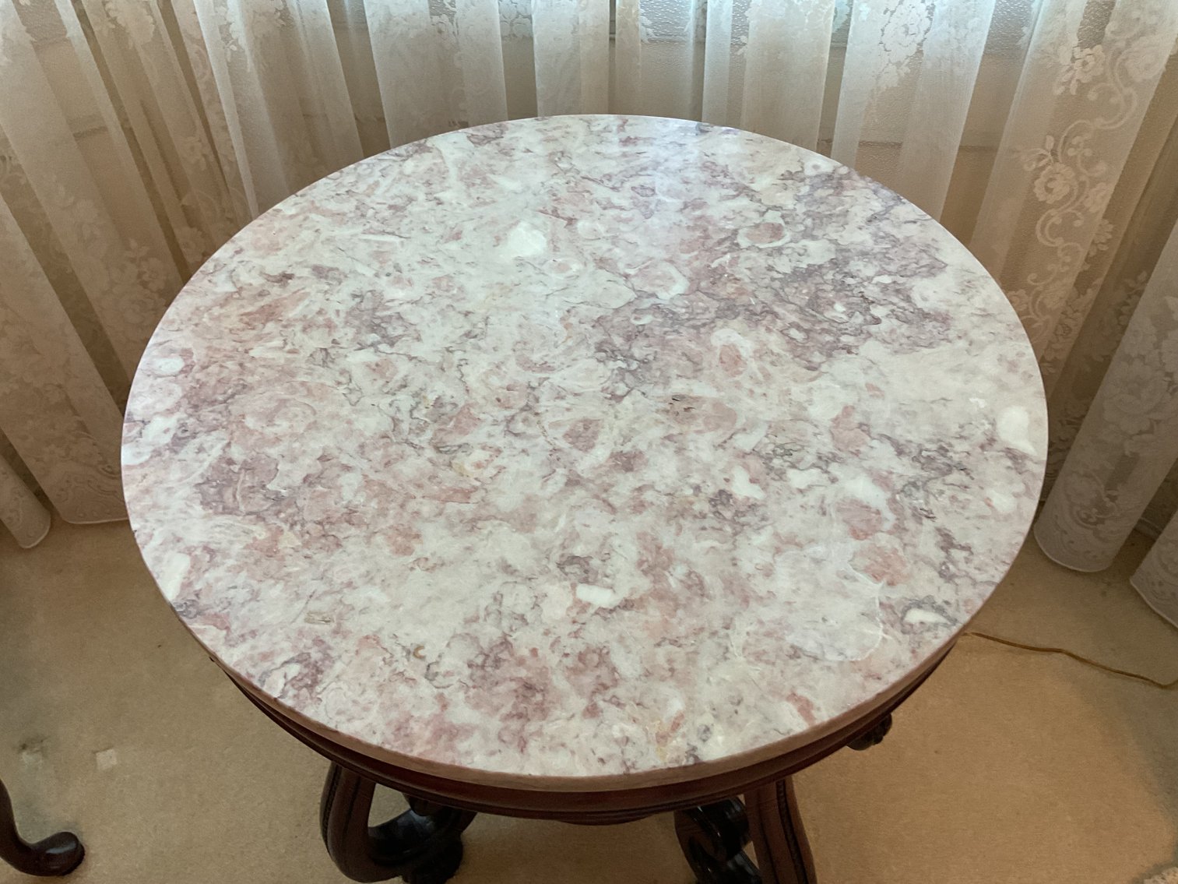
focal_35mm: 29
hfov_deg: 61.7
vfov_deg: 48.2
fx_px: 987
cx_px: 589
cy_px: 442
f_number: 1.8
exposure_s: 1/60
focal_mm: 3
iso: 125
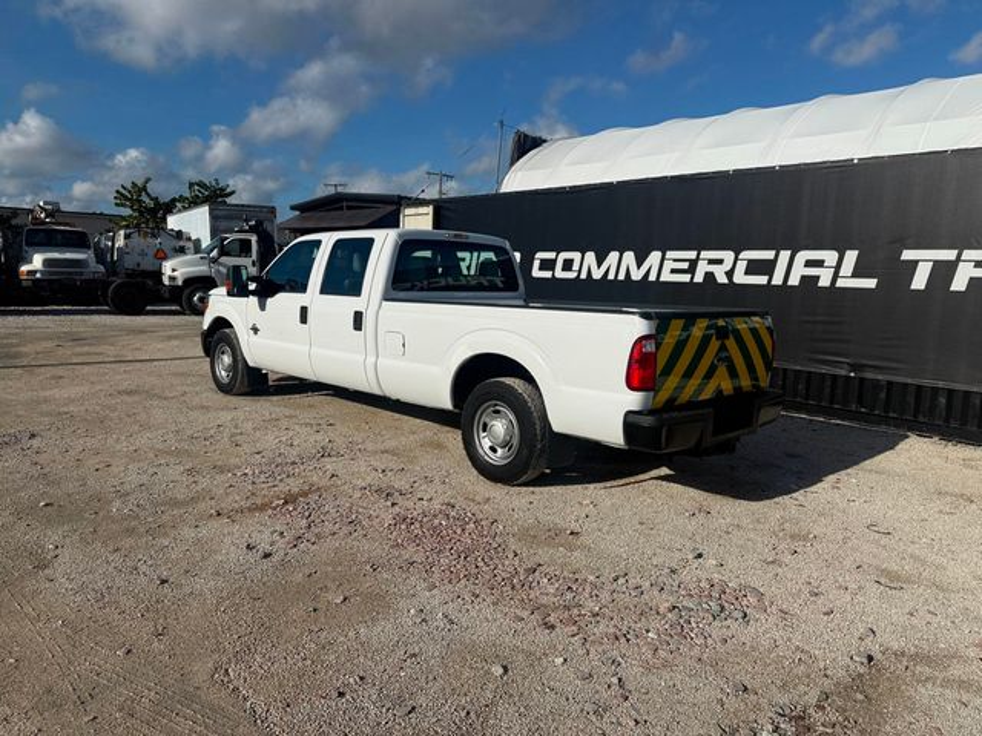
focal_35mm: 24
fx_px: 681
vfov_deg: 56.8
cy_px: 368
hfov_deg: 71.6
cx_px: 491
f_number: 1.78
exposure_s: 1/11905
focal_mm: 6.76
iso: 80
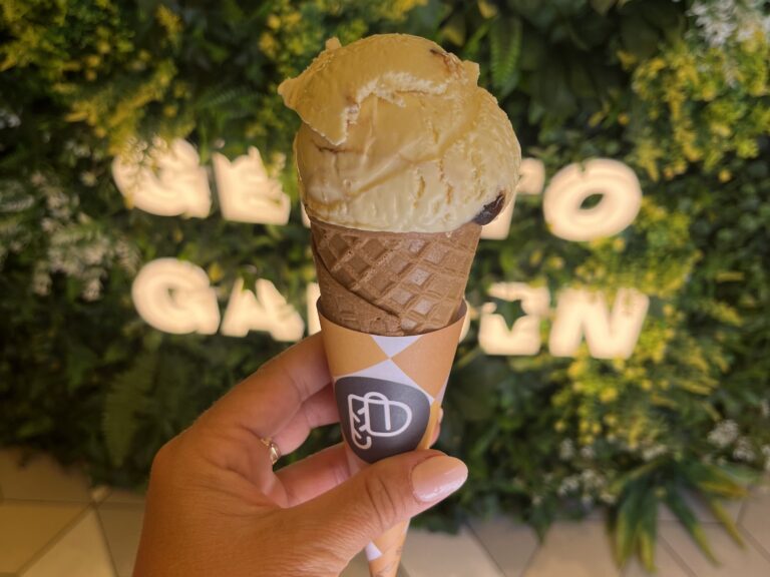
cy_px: 288
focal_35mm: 26
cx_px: 385
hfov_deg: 67.3
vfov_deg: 53.1
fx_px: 578
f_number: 1.6
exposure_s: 1/544
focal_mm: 5.1
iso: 50
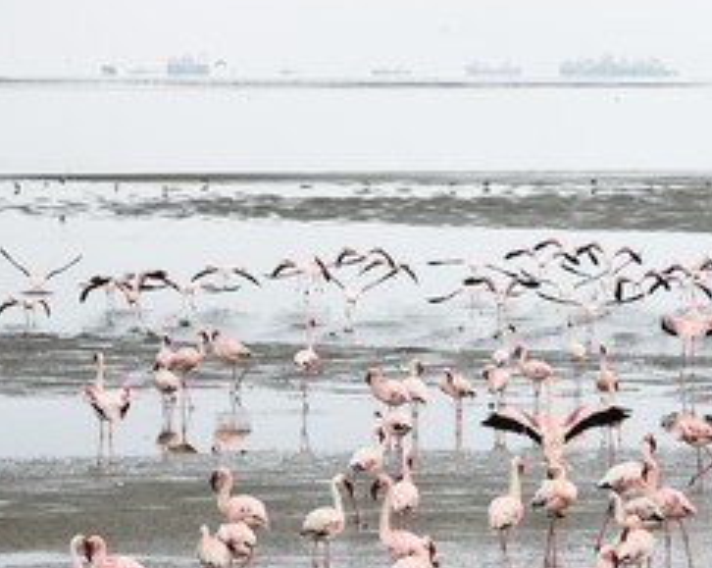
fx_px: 6861
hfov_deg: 5.9
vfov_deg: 4.7
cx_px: 538
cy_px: 280
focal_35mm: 326
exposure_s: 1/640
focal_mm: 200
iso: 800
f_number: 13
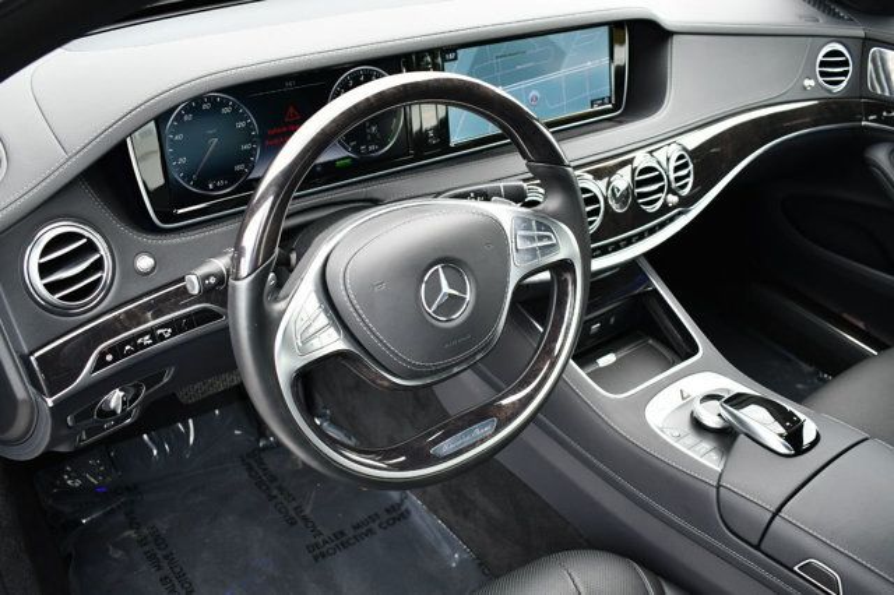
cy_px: 298
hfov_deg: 55.8
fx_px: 844
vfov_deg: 38.8
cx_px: 447
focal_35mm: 34
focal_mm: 23
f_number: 3.8
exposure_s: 1/250
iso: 400
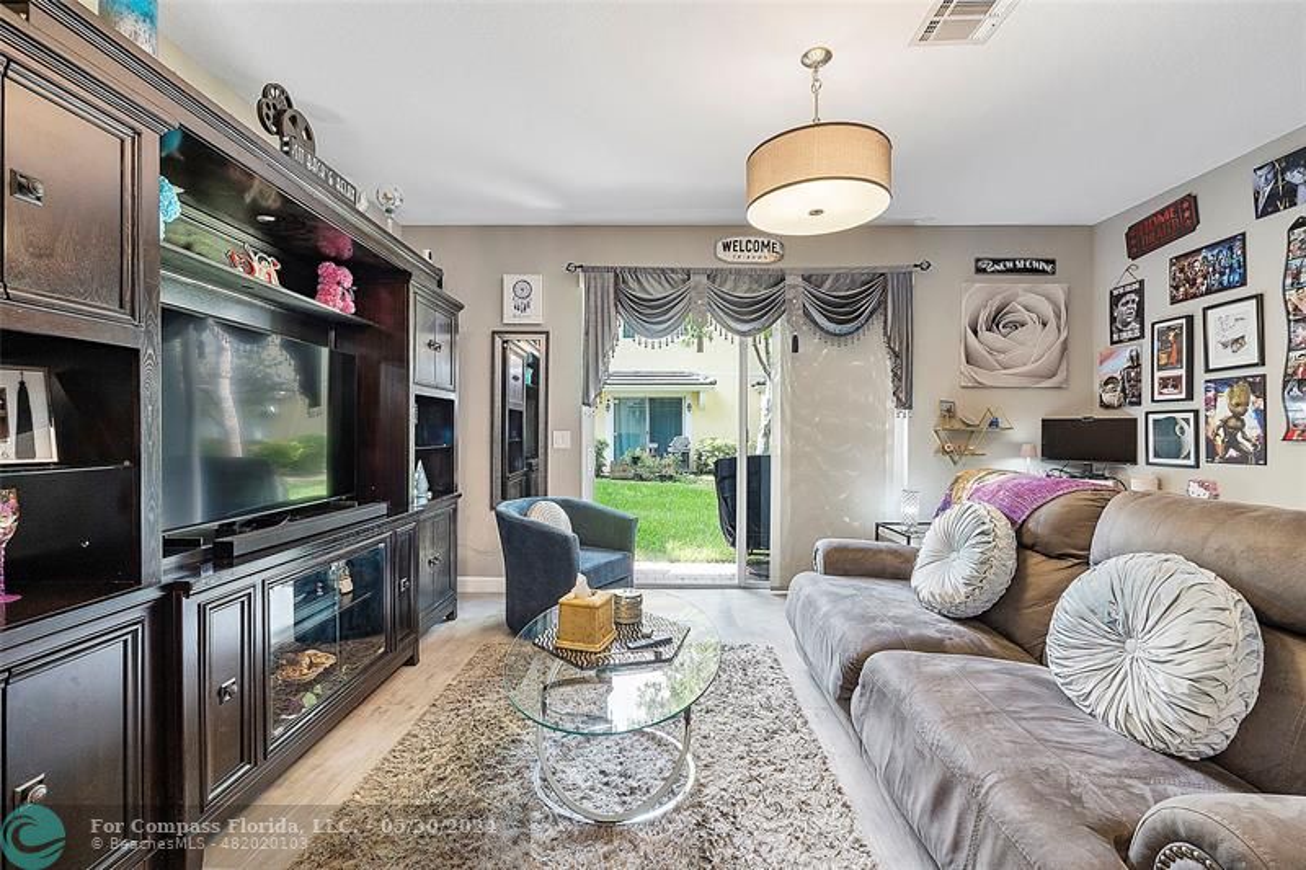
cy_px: 435
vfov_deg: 77.3
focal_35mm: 15
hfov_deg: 100.4
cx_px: 653
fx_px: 544
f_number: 8
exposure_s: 1/10
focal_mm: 10
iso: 250
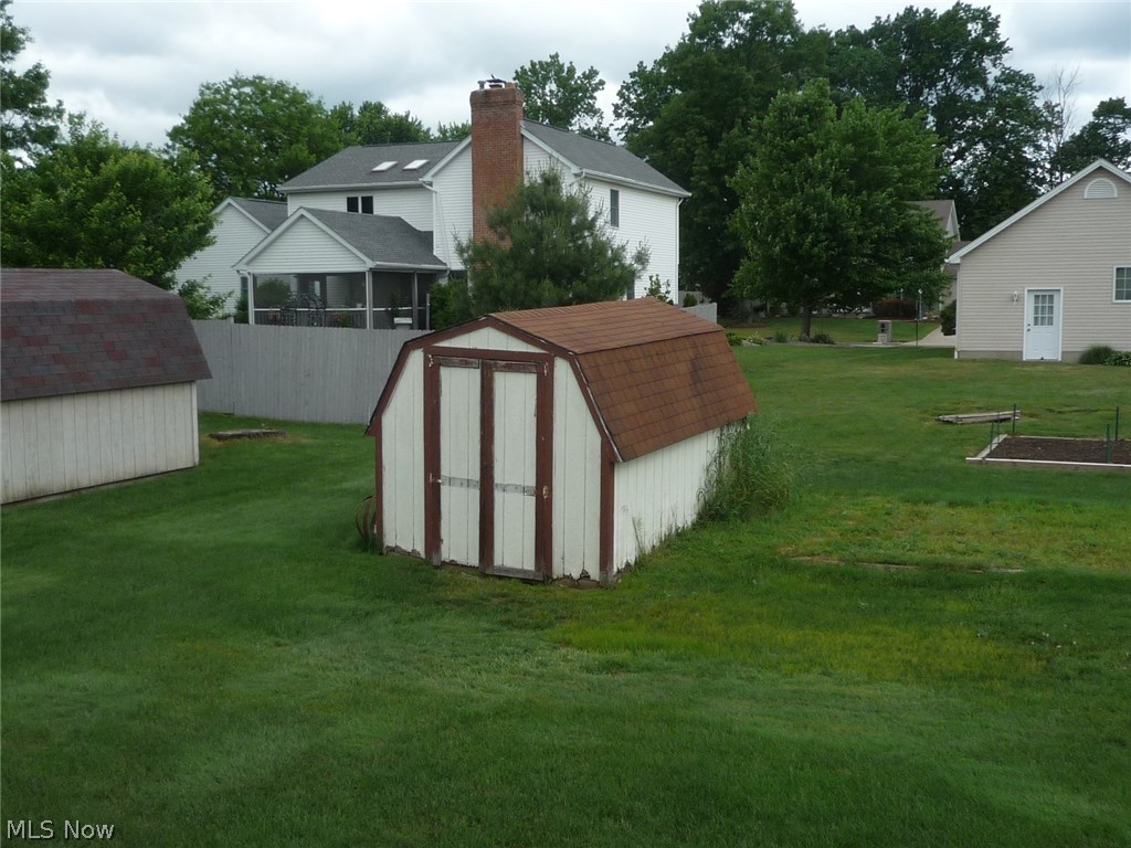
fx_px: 1242
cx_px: 566
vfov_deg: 37.7
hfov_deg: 49.0
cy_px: 424
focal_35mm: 38
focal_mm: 4.4
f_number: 4
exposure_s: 1/500
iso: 100
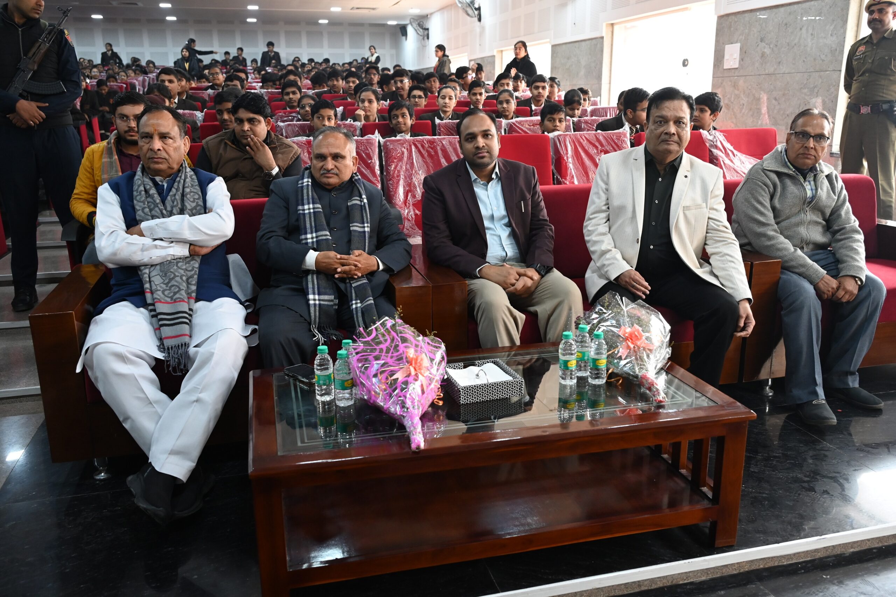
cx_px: 448
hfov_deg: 61.9
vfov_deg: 43.6
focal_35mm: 30
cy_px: 298
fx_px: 746
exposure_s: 1/125
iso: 2000
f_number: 4
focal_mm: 30
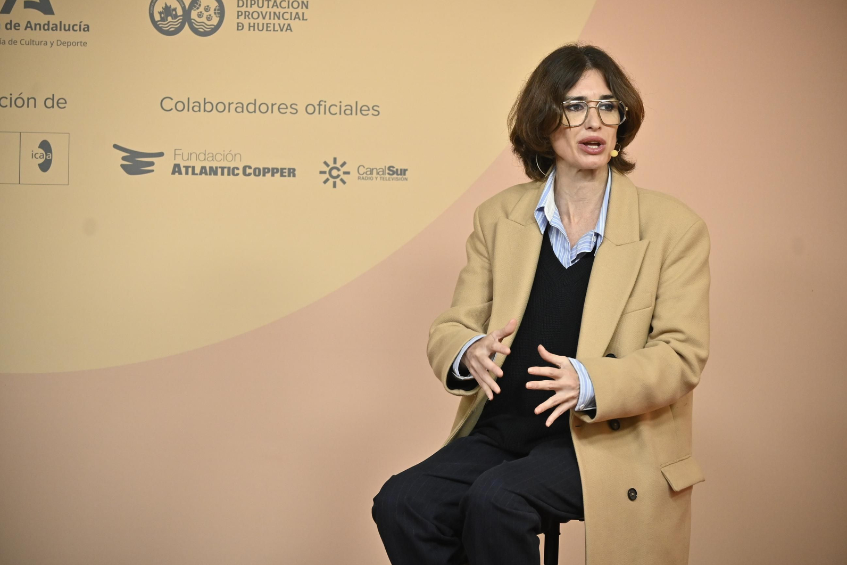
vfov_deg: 6.7
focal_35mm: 204
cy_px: 282
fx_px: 4787
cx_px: 425
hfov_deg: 10.1
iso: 1600
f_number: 5.3
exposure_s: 1/250
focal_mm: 135
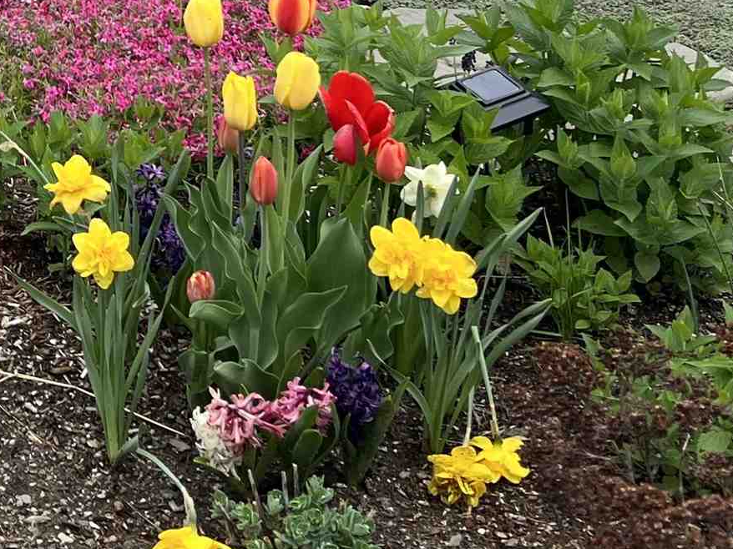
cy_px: -310
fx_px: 1926
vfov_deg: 14.9
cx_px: 58
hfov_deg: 21.0
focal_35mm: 91
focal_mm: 5.7
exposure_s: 1/2457
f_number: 1.5
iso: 50
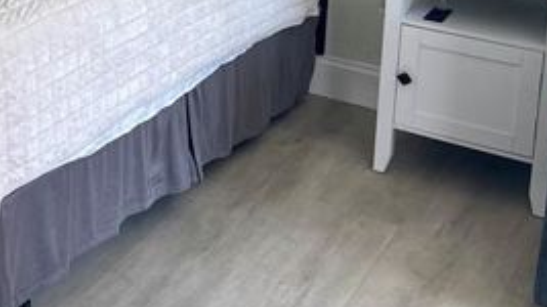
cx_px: -114
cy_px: -156
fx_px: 1044
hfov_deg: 26.1
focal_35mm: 72
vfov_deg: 15.4
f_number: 1.6
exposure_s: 1/121
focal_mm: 5.1
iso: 64
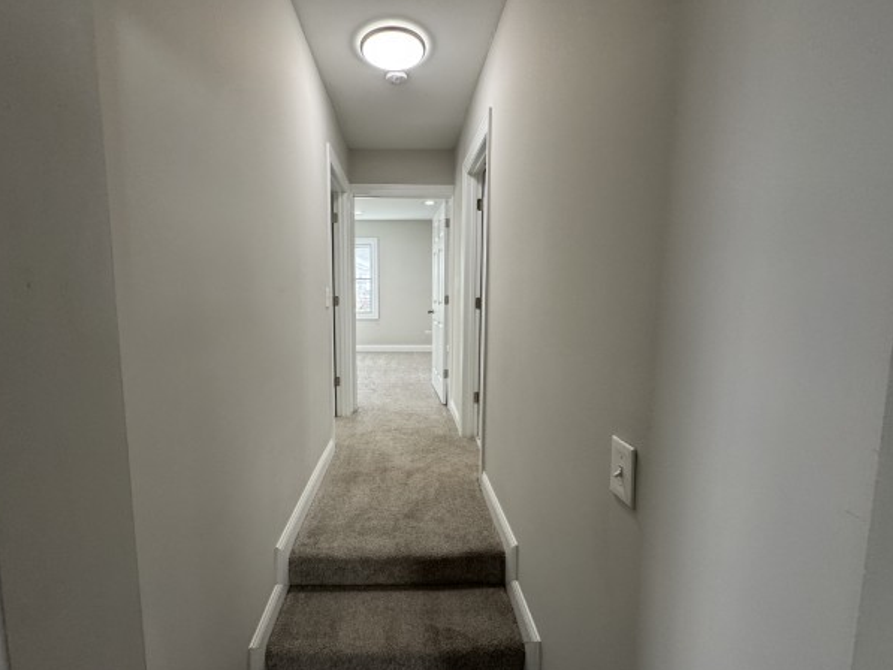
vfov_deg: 81.8
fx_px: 387
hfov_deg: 98.0
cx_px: 416
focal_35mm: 15
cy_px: 331
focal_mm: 2.22
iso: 200
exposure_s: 1/120
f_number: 2.2
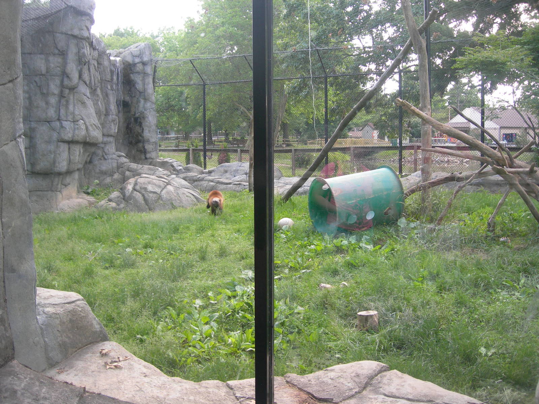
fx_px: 592
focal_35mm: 38
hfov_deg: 49.0
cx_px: 270
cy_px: 202
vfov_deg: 37.7
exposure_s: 1/52.6
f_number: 2.8
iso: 50
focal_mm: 7.8
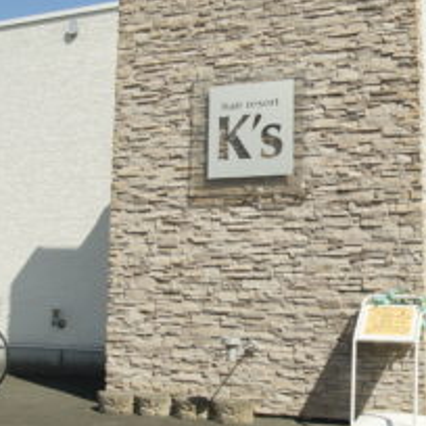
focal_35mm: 46
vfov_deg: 36.6
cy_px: 168
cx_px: 340
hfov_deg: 35.6
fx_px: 640
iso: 200
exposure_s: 1/500
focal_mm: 16
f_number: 8
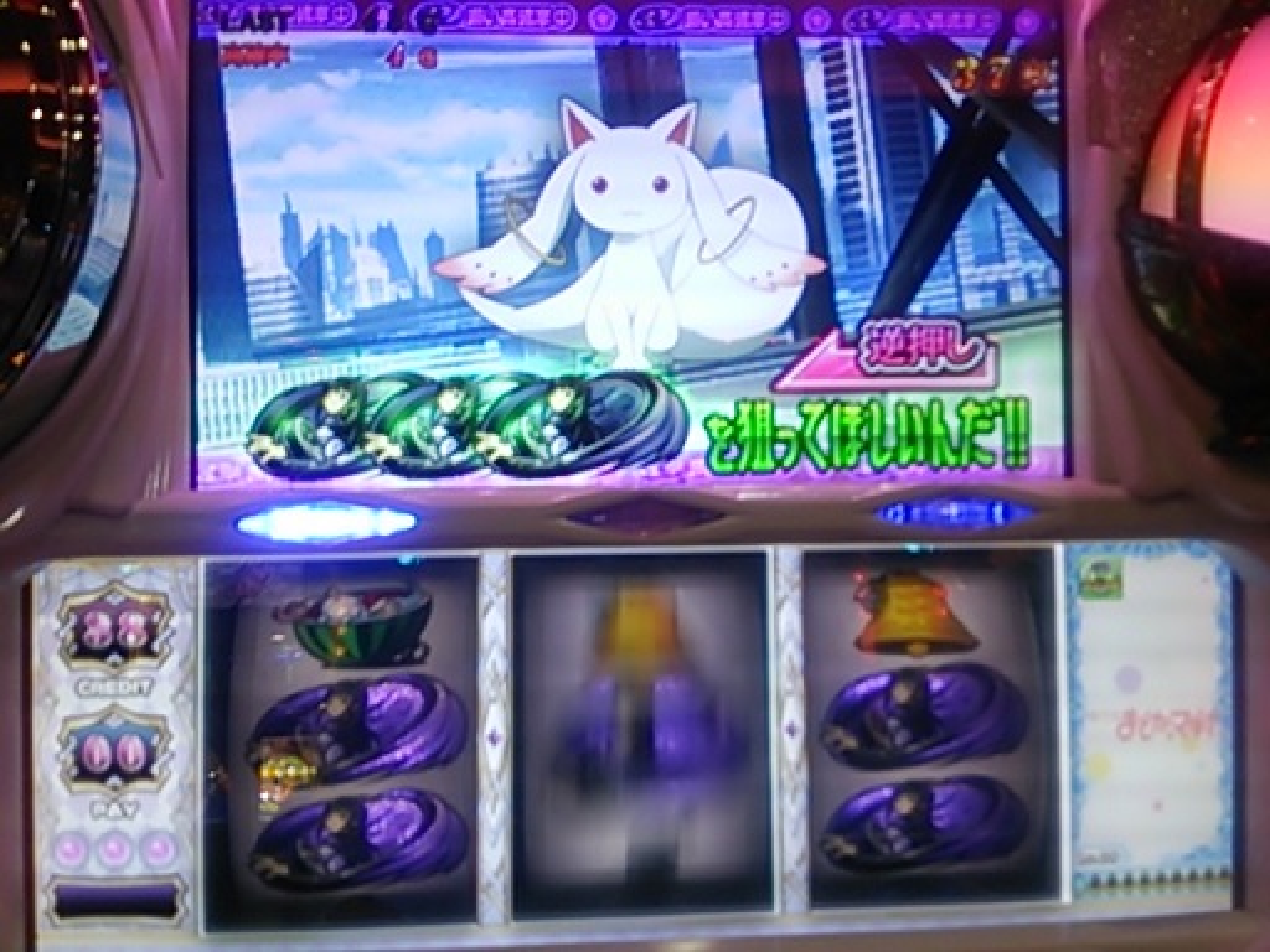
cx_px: 635
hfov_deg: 60.0
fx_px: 1101
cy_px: 476
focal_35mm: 30
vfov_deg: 46.8
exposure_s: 1/59
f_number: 1.94
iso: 50
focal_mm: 4.06
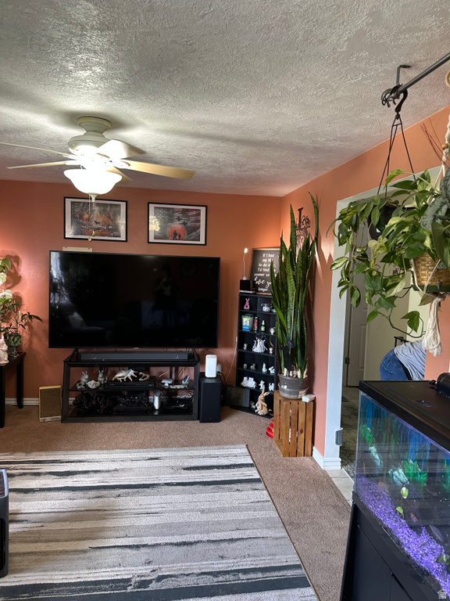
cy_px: 300
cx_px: 225
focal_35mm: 24
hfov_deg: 56.8
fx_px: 416
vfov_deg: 71.6
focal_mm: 6.86
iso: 160
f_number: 1.78
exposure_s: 1/60
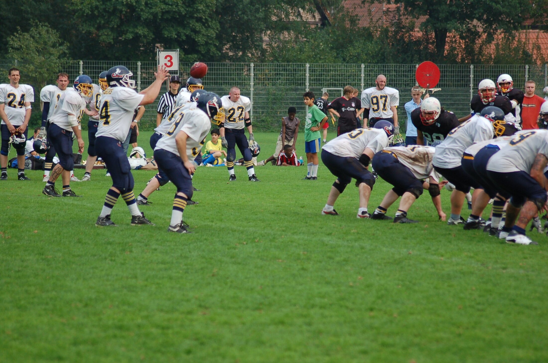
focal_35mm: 202
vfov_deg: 6.8
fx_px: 3077
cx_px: 274
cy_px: 182
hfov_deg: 10.2
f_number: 4.5
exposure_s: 1/800
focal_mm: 135
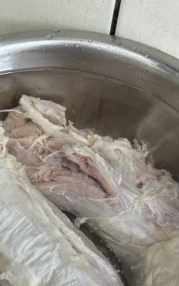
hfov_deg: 15.4
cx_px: 37
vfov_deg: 24.6
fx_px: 656
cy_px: 166
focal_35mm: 84
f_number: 1.78
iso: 200
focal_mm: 6.76
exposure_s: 1/60
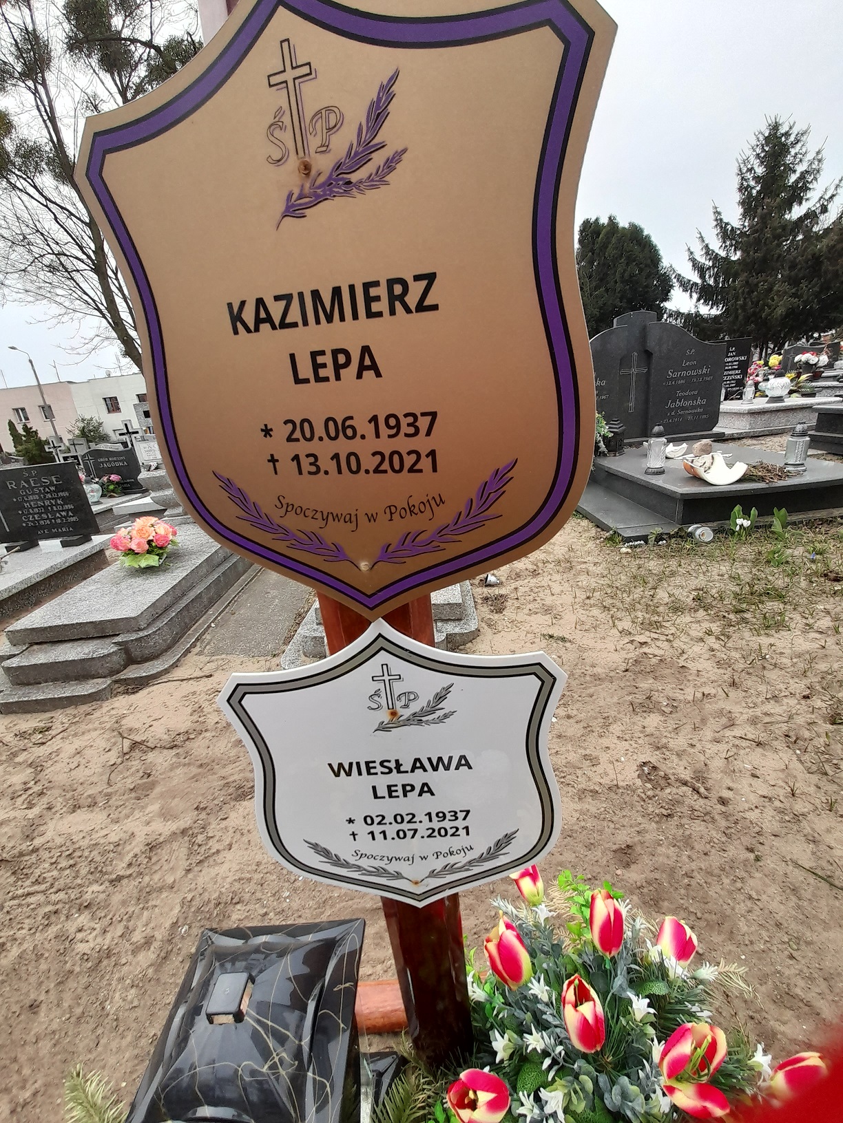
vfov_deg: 106.2
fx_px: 422
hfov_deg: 89.9
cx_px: 422
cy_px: 562
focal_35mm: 13
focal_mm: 1.42
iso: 40
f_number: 2.2
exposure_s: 1/347
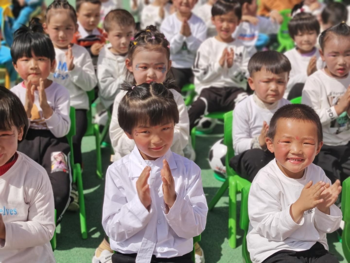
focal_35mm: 54
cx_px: 175
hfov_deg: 35.5
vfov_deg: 27.0
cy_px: 132
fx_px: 546
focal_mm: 5.56
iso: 50
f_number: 4
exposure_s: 1/6623
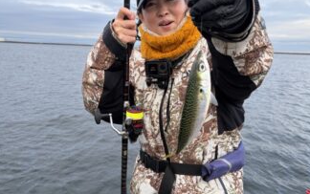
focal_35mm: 34
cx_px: 159
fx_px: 287
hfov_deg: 56.7
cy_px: 94
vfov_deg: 37.3
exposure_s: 1/468
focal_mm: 5.96
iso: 50
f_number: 1.6
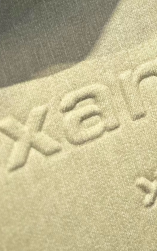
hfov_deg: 10.2
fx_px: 828
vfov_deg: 15.4
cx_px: 292
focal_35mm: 121
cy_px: -163
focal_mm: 6.86
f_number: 1.78
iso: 200
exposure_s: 1/100
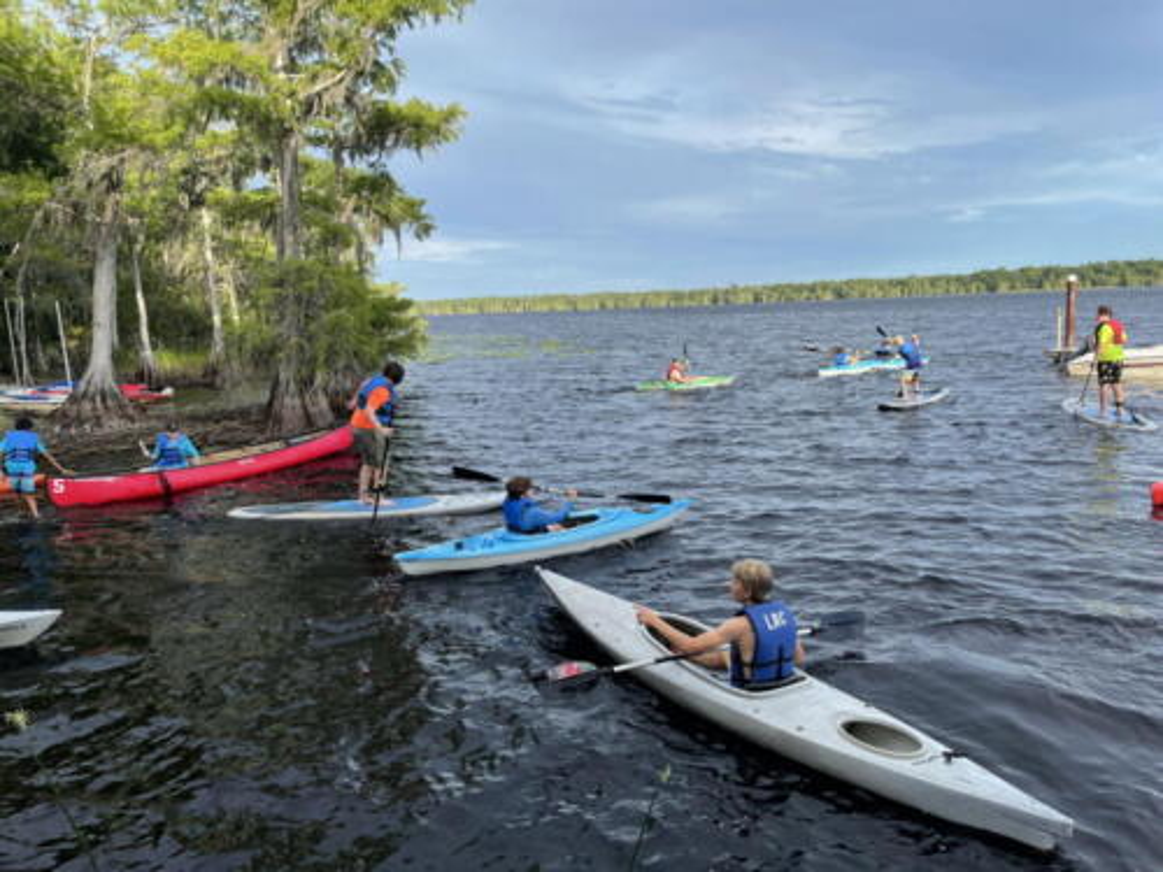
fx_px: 874
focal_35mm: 26
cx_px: 582
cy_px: 436
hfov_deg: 67.3
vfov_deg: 53.1
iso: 32
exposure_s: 1/1366
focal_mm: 4.2
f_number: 1.6
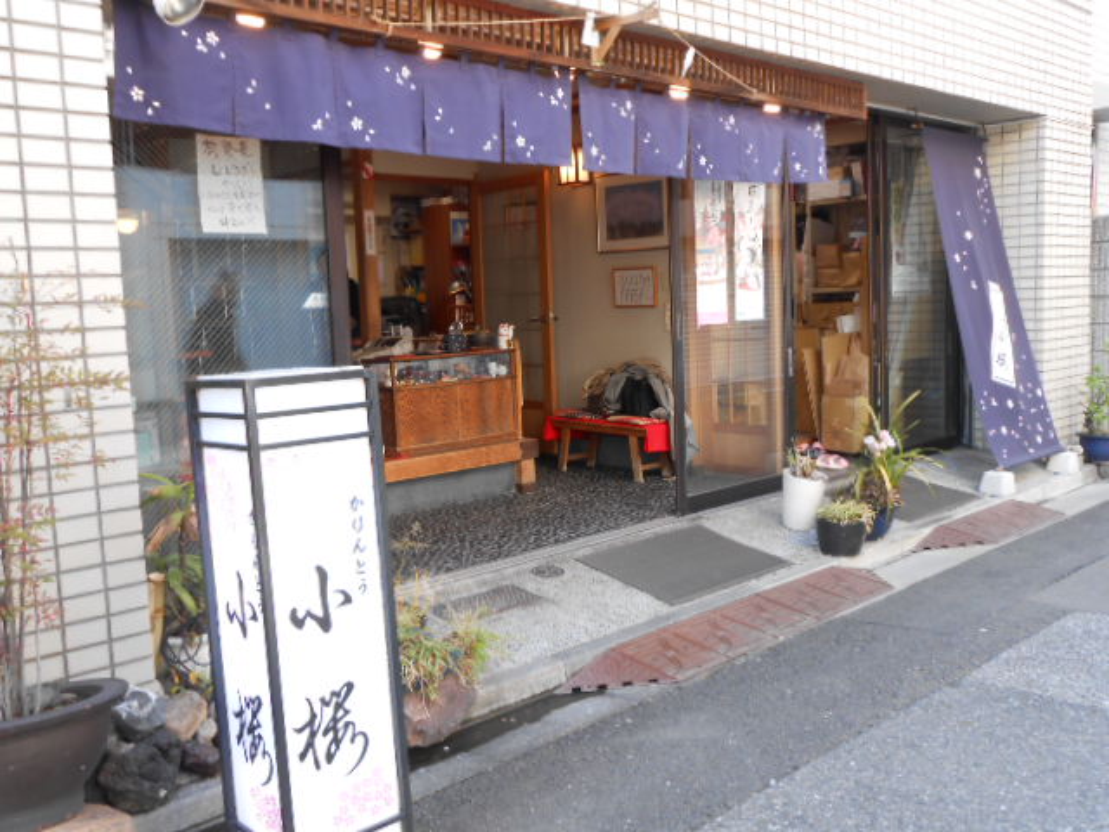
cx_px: 554
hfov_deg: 54.0
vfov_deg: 41.8
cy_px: 416
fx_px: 1089
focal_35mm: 34
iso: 80
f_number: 3.9
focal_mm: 6
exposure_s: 1/40
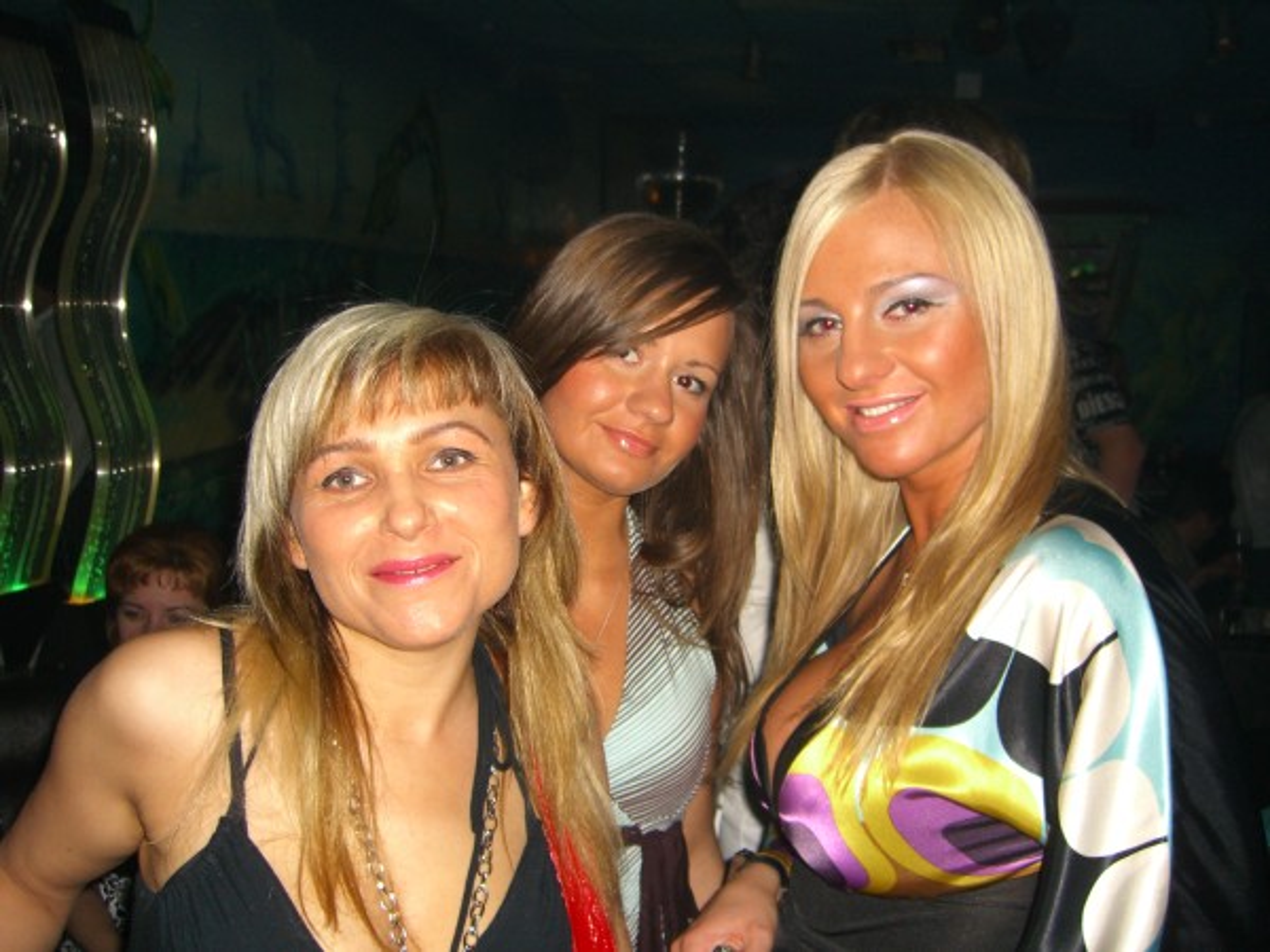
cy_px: 476
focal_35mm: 38
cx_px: 635
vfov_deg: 37.7
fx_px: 1394
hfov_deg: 49.0
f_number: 2.8
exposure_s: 1/60
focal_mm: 7.9
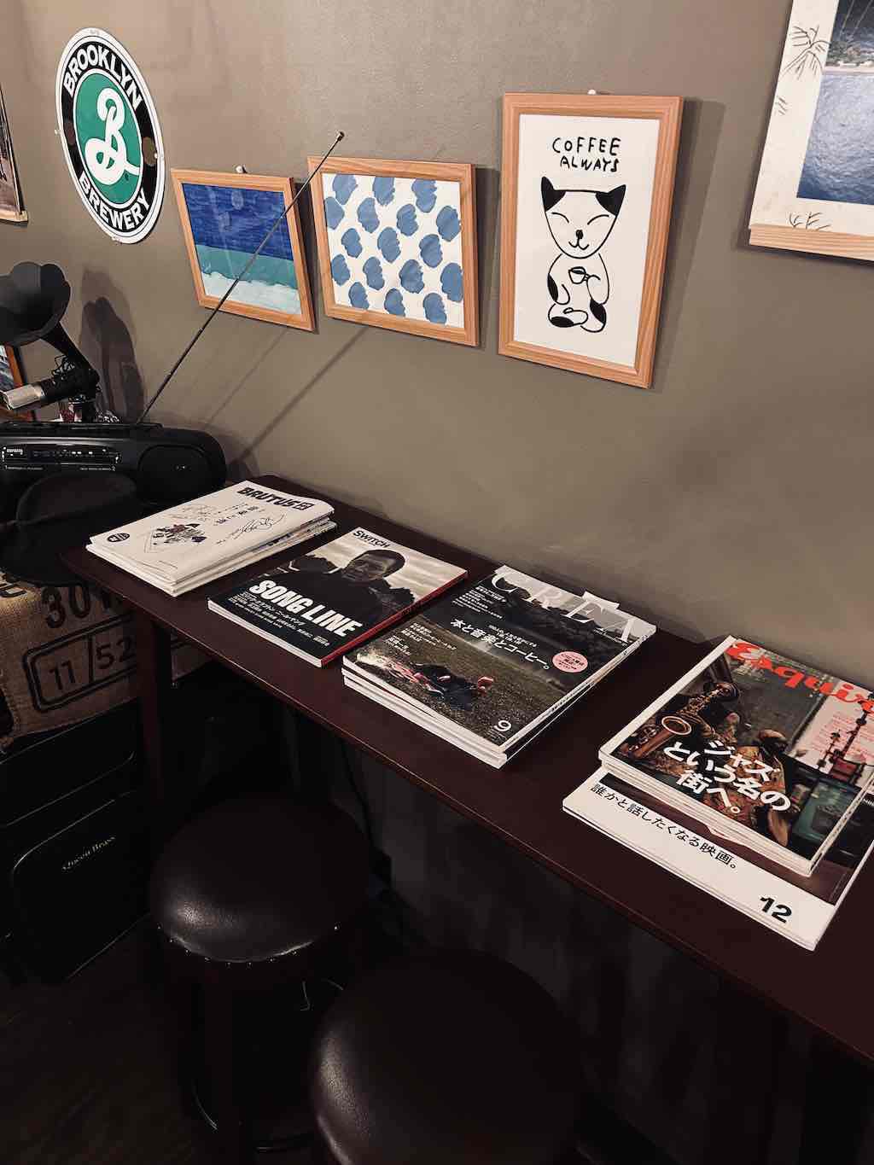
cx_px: 437
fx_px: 875
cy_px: 582
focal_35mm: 26
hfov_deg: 53.1
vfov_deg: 67.3
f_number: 1.5
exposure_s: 1/25
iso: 500
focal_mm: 5.7
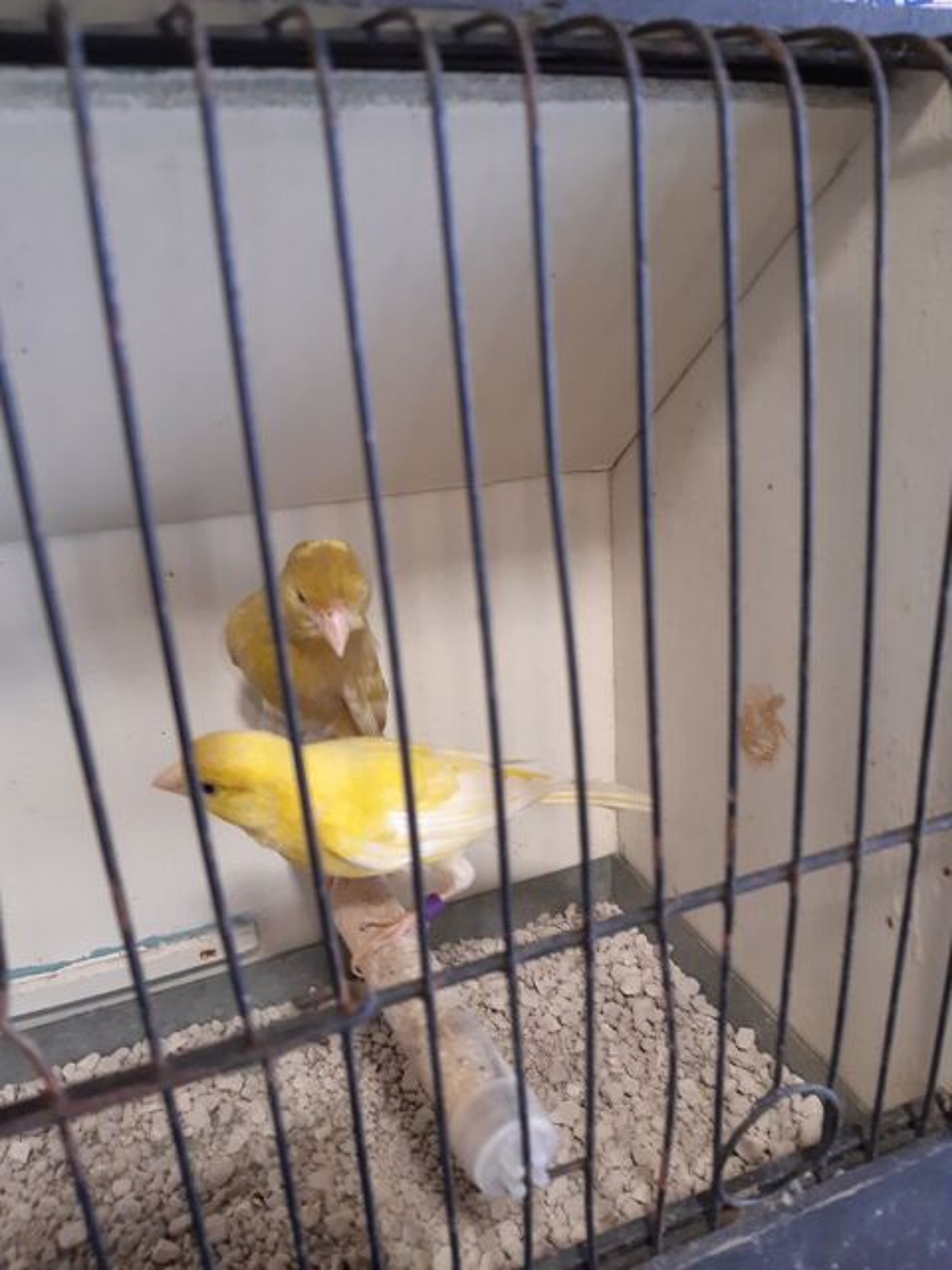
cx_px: 476
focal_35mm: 26
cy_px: 635
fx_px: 953
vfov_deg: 67.3
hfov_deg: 53.1
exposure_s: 1/50
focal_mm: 3.92
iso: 160
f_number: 1.7
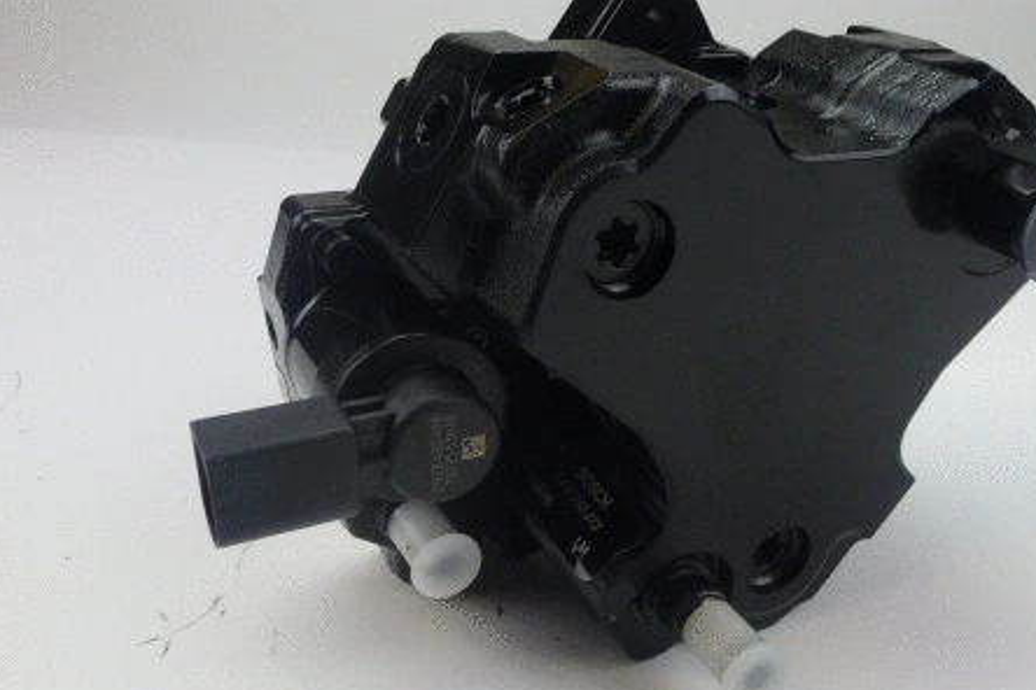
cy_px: 445
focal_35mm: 36
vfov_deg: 36.6
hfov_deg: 52.8
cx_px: 616
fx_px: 1036
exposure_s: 1/60
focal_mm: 4.3
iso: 100
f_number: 3.3
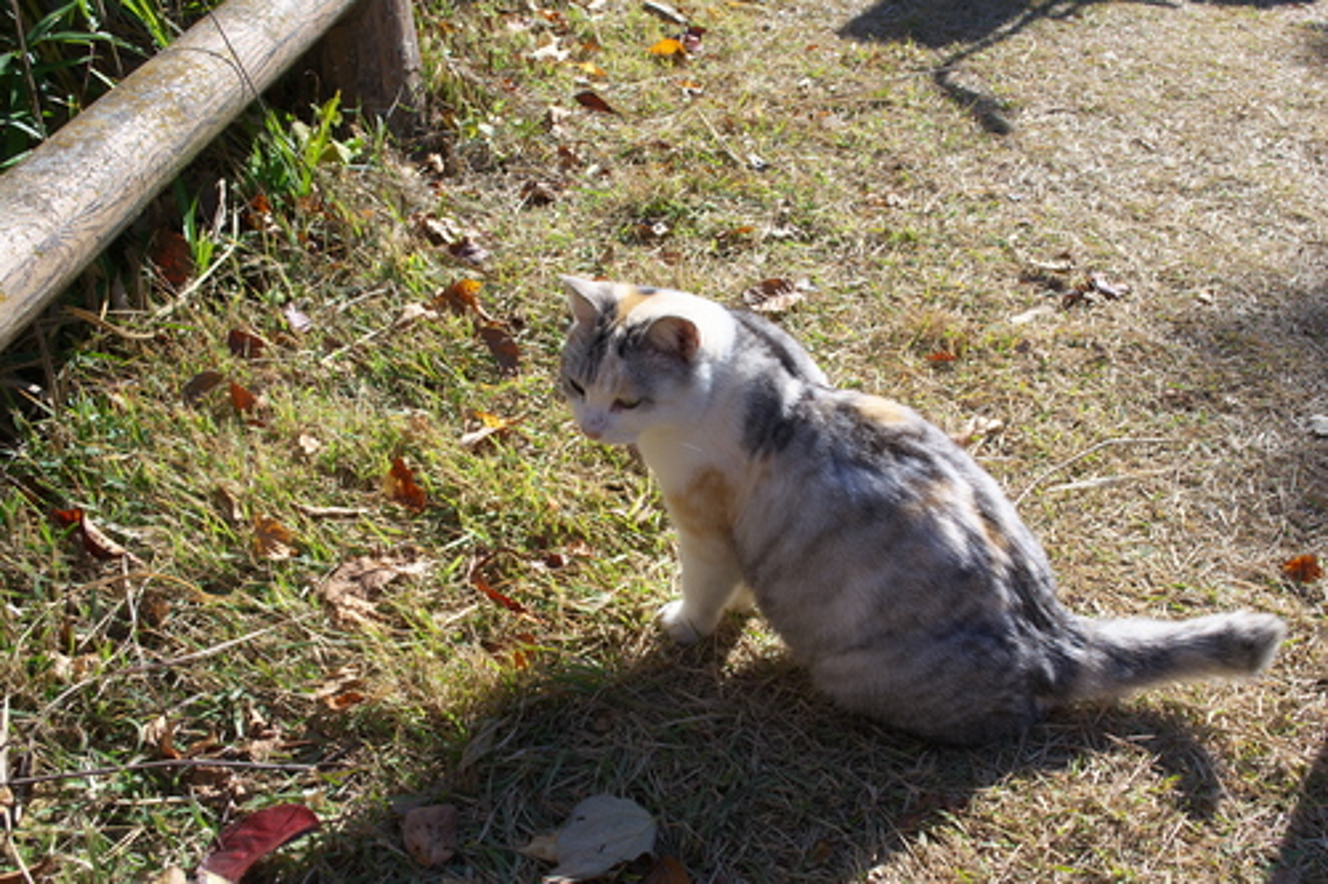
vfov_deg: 36.8
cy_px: 442
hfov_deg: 53.1
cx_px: 664
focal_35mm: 36
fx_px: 1327
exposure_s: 1/160
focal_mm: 24
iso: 100
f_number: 8
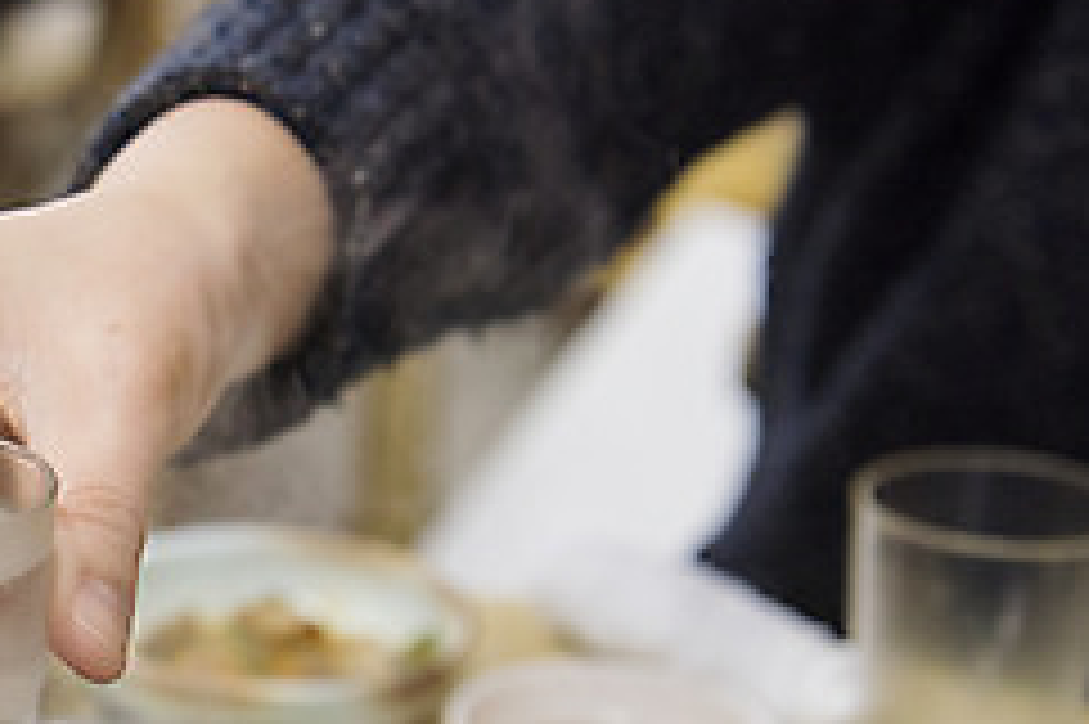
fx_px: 3295
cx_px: -169
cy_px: 760
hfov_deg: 18.0
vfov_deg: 12.4
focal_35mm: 109
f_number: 4
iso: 1600
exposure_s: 1/125
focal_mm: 44
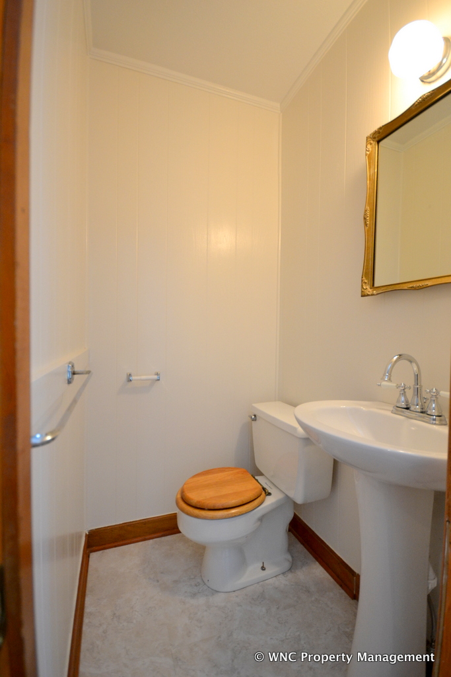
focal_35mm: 15
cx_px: 226
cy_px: 338
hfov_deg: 77.3
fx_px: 282
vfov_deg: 100.4
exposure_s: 1/60
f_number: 4
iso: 900
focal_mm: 10
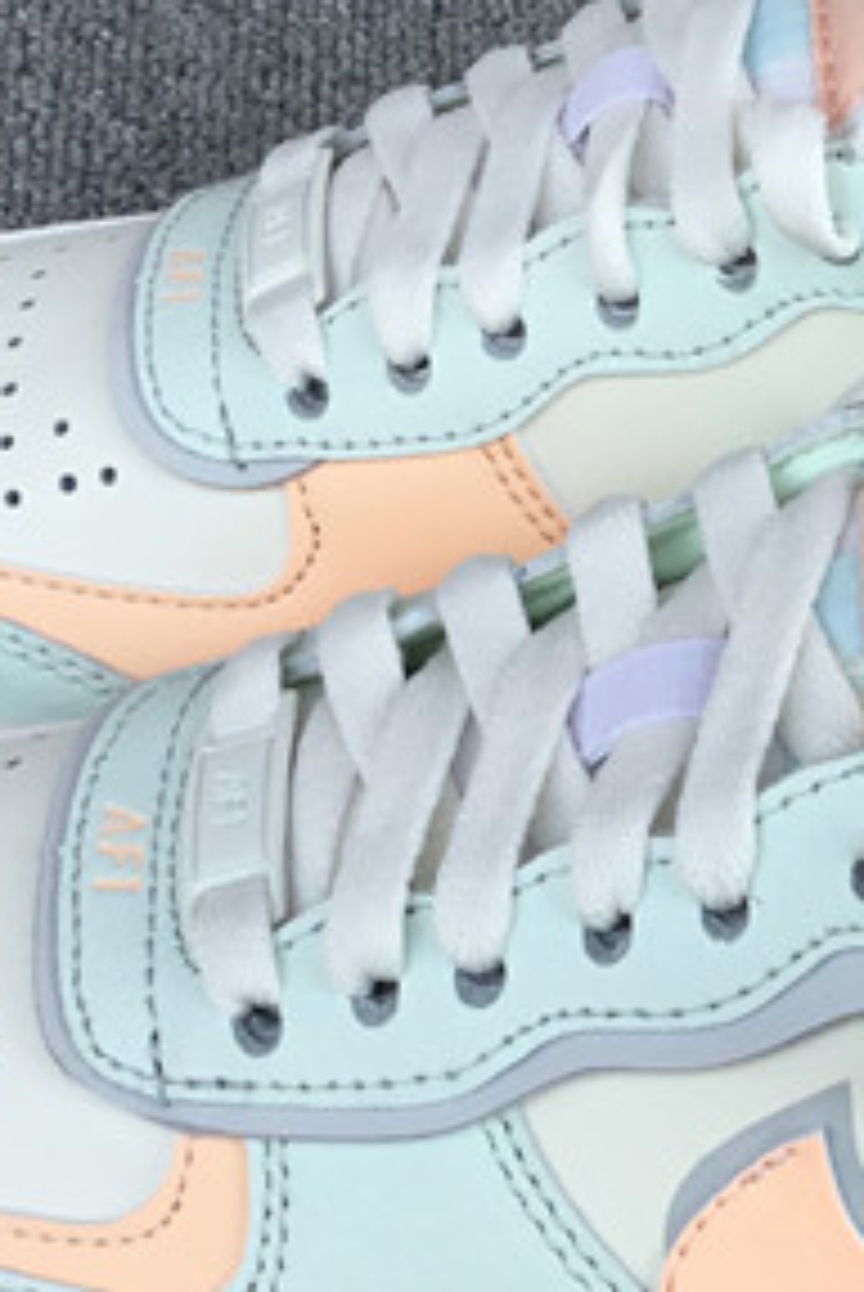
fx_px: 3627
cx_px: 810
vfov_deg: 20.2
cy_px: 795
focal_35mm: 101
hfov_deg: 13.4
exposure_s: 1/476
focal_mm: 3.3
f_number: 2.4
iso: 25
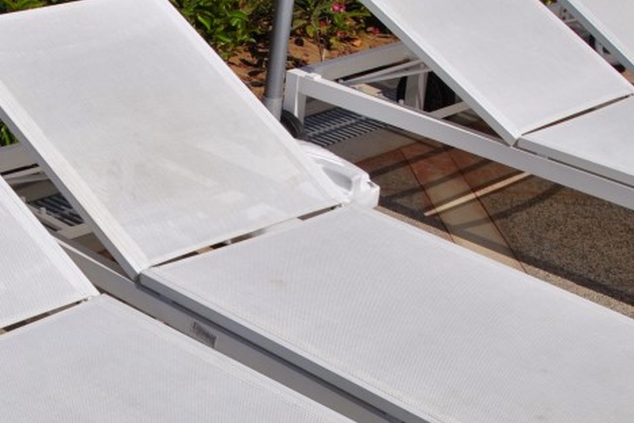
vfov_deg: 16.5
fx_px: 1426
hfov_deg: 24.8
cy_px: 412
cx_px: 171
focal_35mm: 81
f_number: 10
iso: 100
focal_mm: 22
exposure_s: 1/400
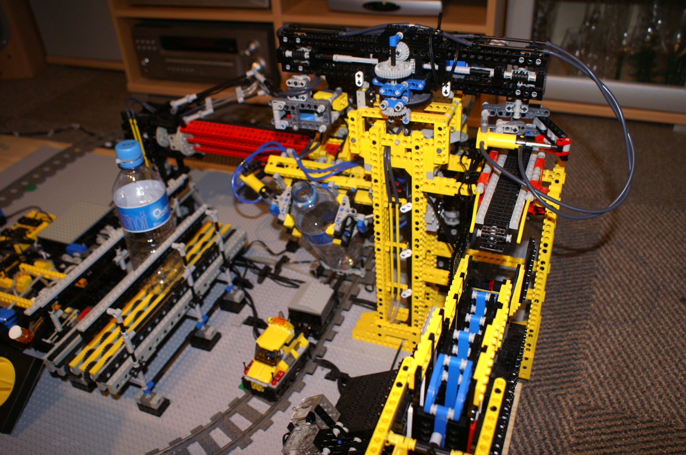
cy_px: 228
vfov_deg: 43.5
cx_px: 343
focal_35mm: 30
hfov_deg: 62.0
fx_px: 571
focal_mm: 20
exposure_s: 1/60
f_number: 4
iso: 400
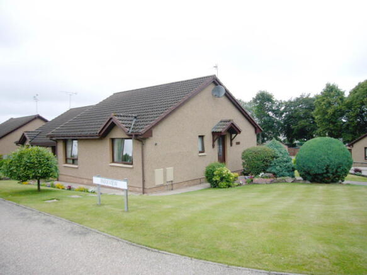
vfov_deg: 49.7
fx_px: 297
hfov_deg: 63.5
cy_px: 138
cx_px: 184
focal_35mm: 28
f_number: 5.6
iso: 80
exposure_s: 1/125
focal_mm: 4.6
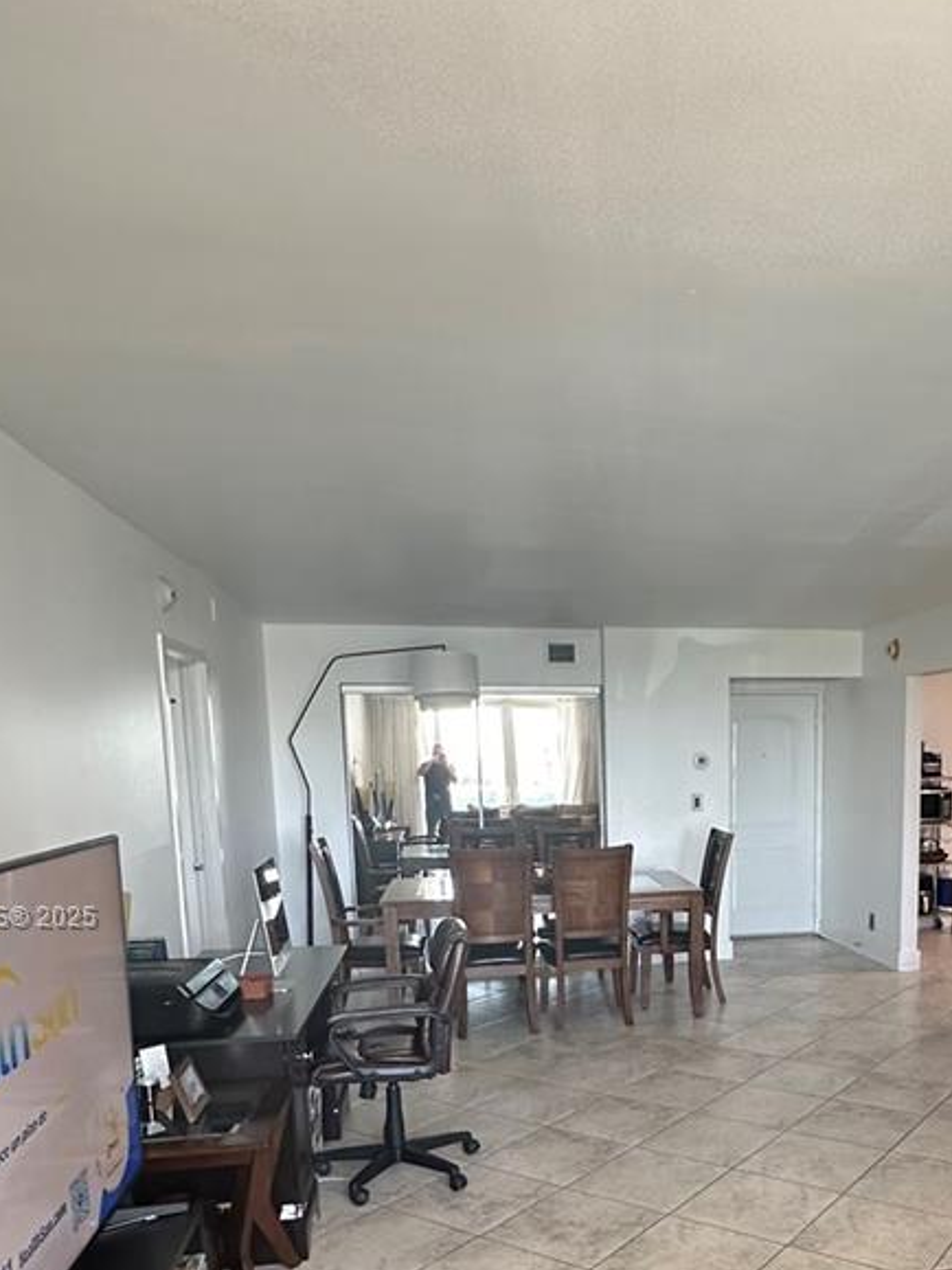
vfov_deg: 59.1
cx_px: 682
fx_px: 1064
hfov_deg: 46.9
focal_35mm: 29
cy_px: 919
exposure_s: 1/74
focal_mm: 2.22
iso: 320
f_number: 2.2
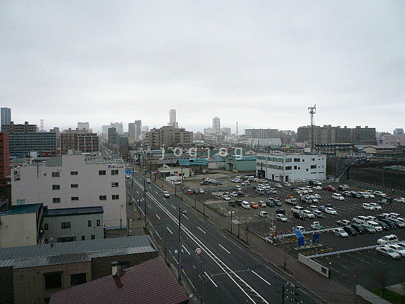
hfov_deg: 63.4
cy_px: 152
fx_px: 328
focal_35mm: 28
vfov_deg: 49.7
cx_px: 202
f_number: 2.8
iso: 100
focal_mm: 4.6
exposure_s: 1/800
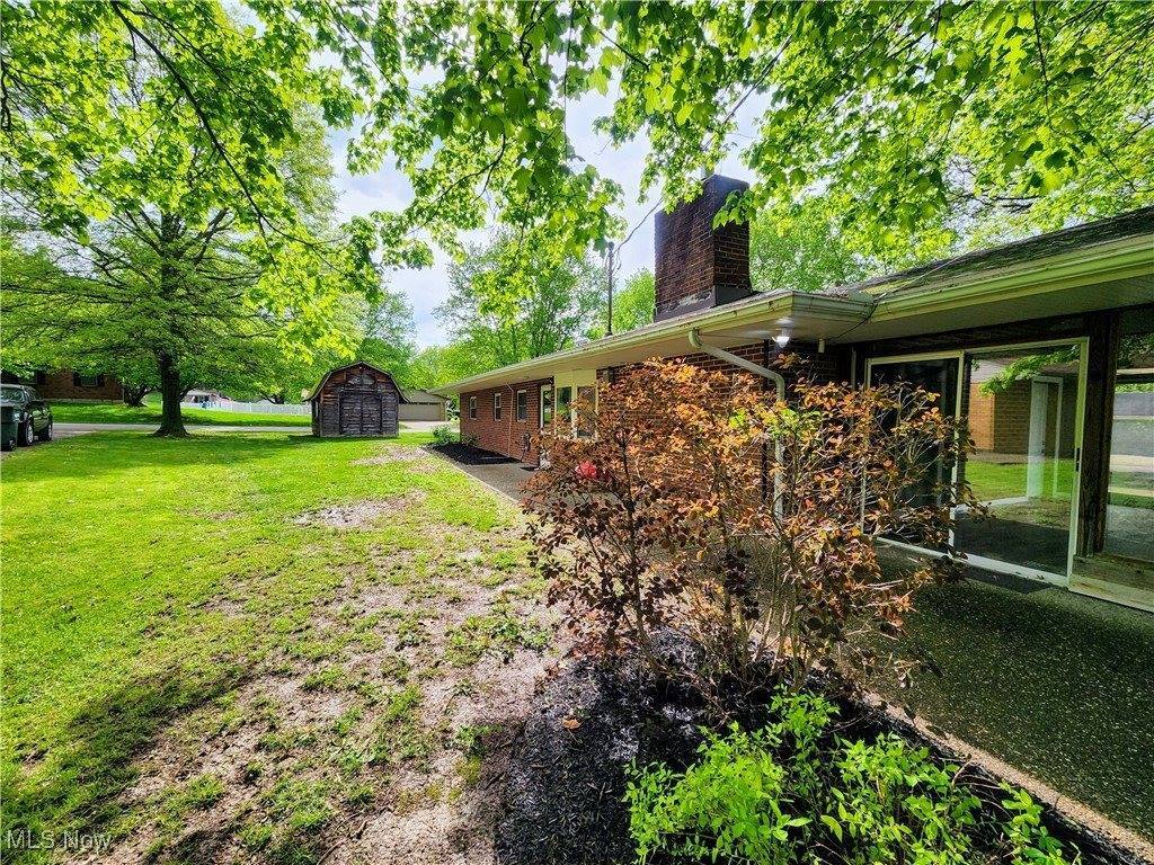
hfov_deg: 106.2
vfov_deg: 89.9
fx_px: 433
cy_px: 432
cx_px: 577
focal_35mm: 13
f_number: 2.2
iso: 50
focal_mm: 2.2
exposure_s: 1/1005
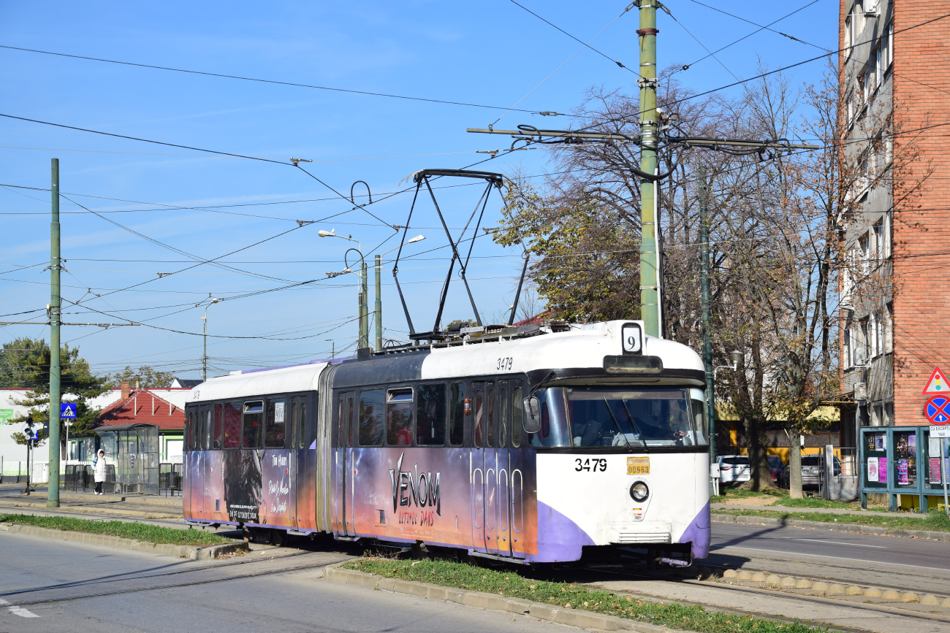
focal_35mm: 78
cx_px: 475
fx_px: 2058
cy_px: 316
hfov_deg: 26.0
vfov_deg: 17.5
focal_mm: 52
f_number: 6.3
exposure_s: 1/1000
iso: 200
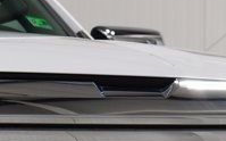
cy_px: 226
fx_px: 1575
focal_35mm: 256
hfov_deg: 8.2
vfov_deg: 5.1
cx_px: 36
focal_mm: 52
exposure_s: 1/20
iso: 400
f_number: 6.3
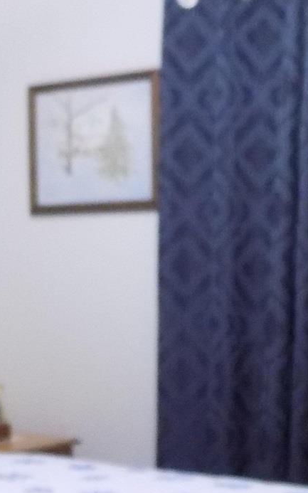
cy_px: 455
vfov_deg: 24.7
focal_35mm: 81
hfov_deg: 15.9
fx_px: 1088
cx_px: 31
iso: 400
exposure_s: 1/10
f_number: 3.1
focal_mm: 4
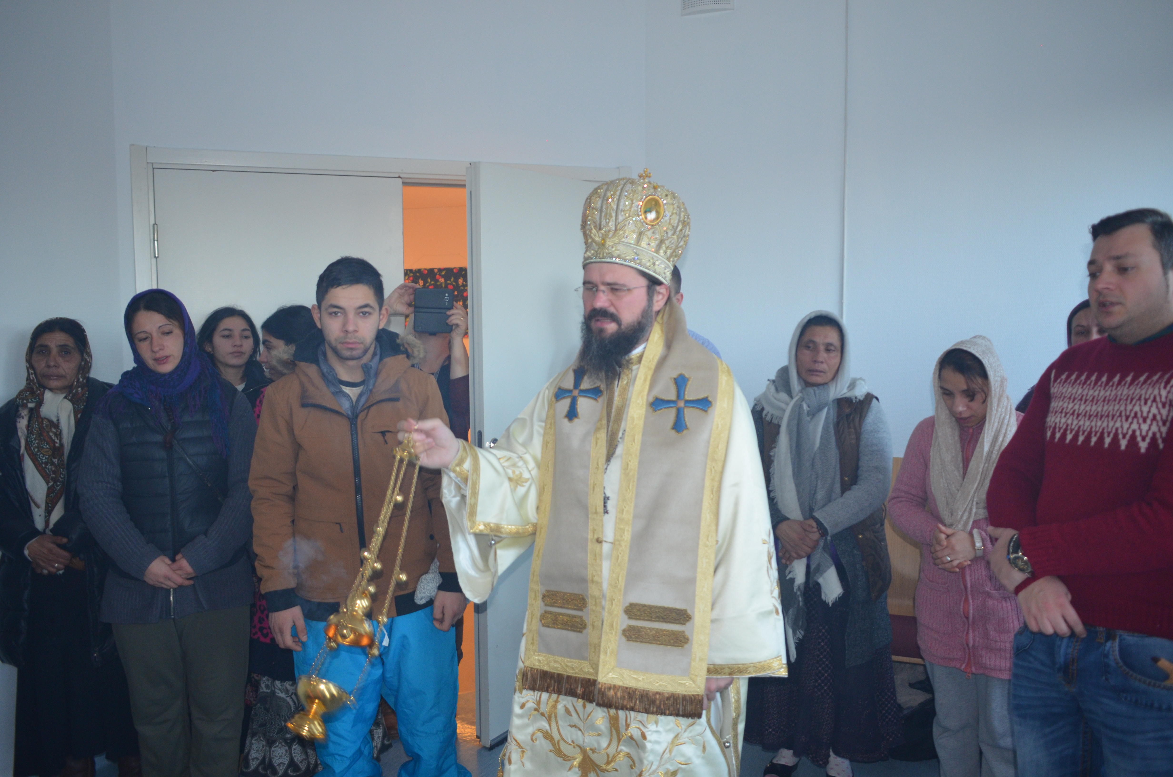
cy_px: 388
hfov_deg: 62.0
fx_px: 975
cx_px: 586
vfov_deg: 43.4
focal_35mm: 30
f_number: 3
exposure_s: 1/60
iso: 560
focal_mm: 20
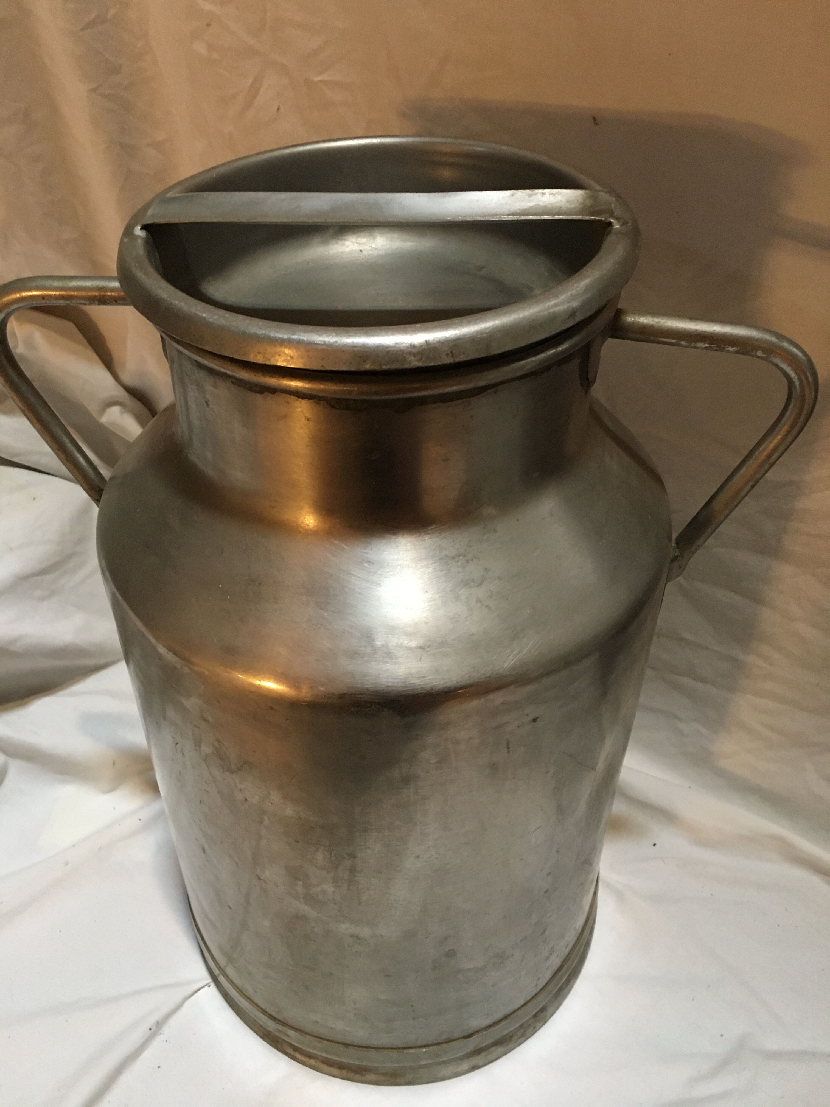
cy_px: 554
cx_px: 415
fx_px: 927
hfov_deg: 48.2
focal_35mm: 29
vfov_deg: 61.7
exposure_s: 1/20
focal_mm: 4.15
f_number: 2.2
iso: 200
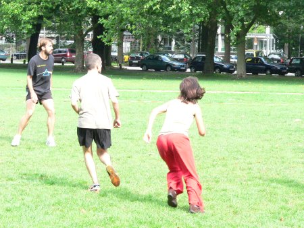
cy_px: 114
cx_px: 152
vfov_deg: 11.2
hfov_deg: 14.9
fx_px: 1160
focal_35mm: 132
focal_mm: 21.9
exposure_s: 1/200
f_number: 5.6
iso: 400
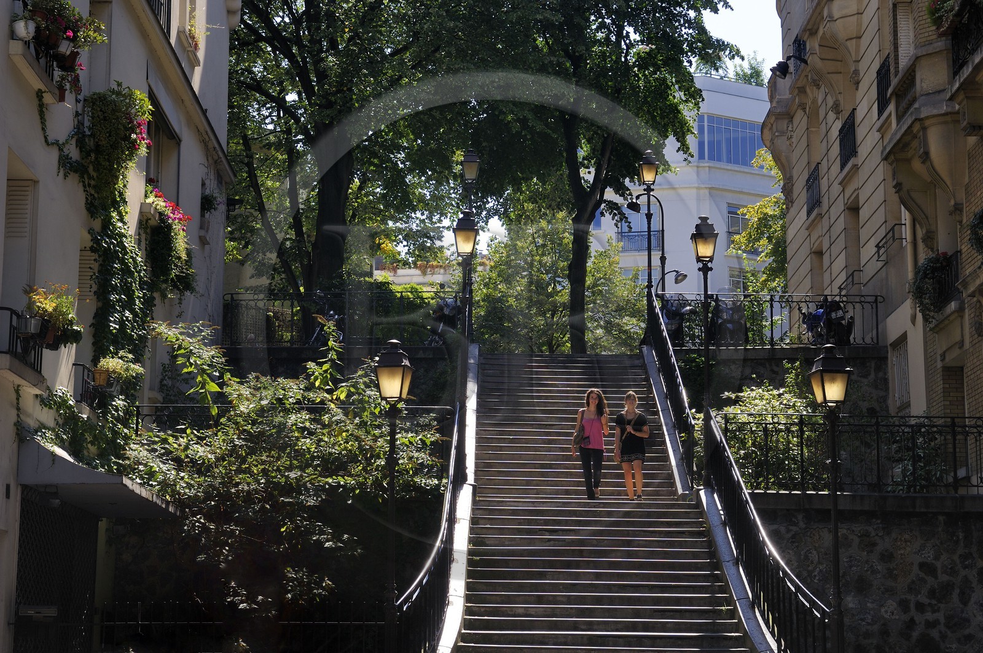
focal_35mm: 70
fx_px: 1910
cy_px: 326
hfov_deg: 28.9
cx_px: 492
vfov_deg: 19.4
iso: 200
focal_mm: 70
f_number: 11
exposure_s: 1/160
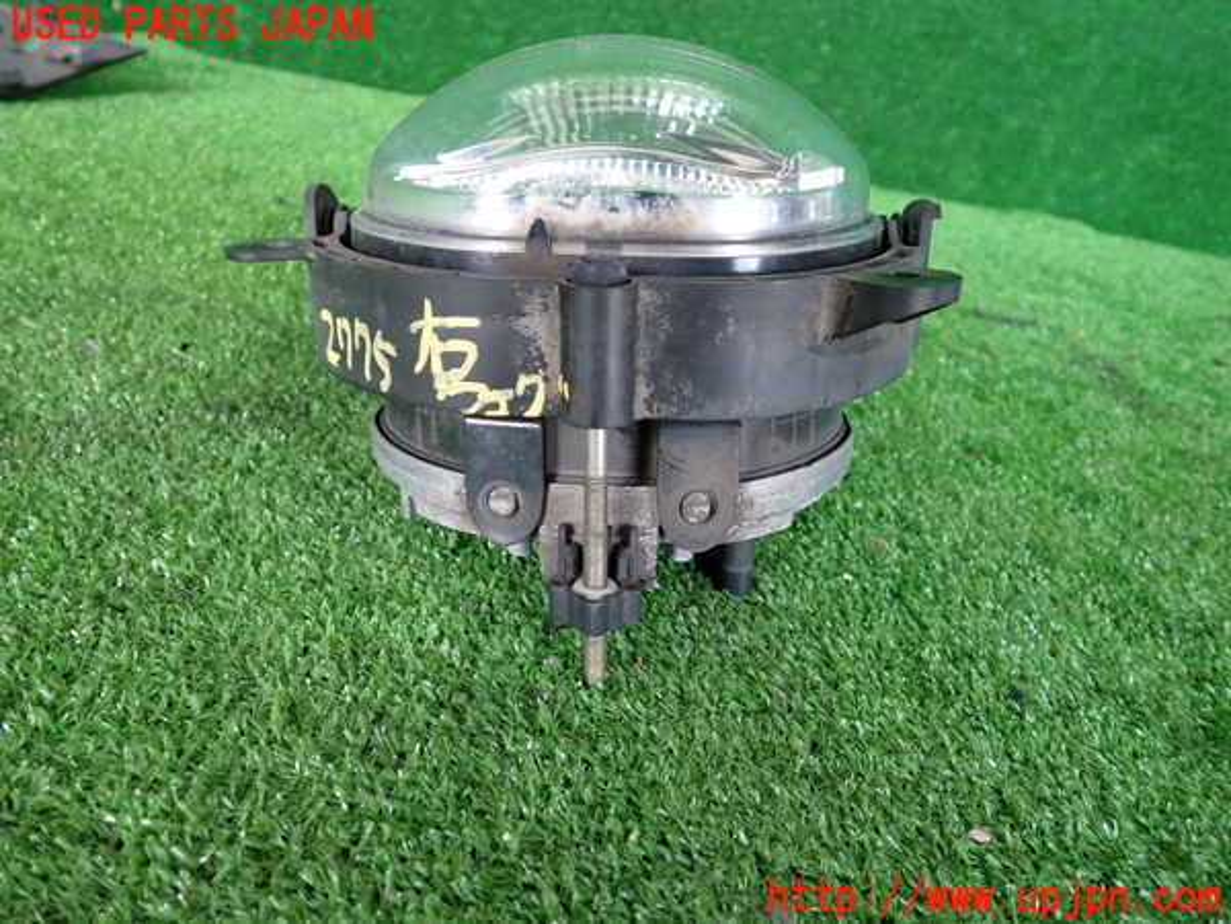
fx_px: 996
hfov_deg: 63.4
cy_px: 462
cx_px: 616
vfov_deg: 49.7
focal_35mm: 28
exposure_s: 1/80
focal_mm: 5.05
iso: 200
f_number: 2.2
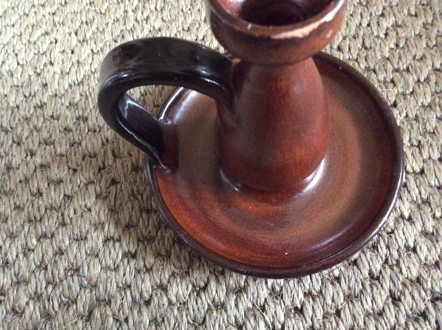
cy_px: 165
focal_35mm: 32
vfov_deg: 44.1
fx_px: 408
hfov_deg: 56.9
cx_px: 221
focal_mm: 3.3
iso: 640
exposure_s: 1/17
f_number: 2.4
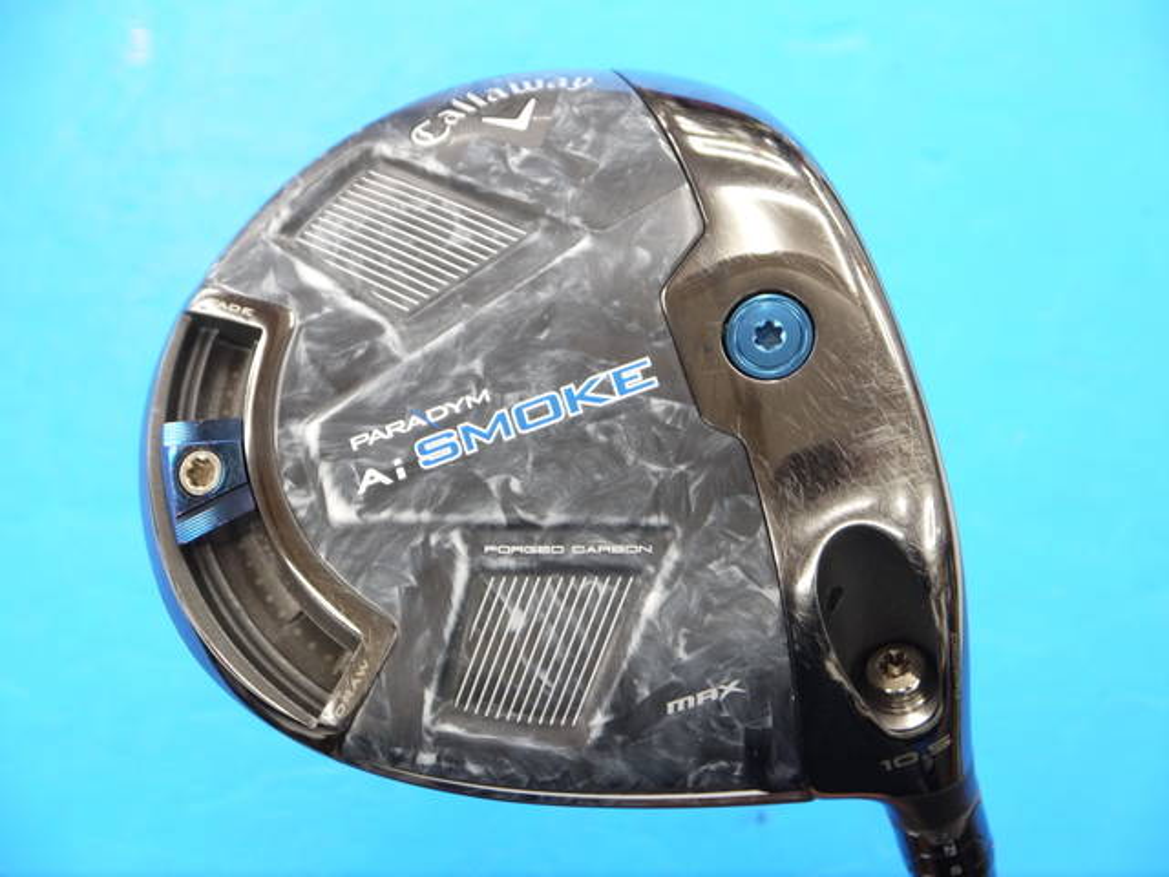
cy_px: 438
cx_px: 584
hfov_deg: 23.3
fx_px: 2837
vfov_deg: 17.6
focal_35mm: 84
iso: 800
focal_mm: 42
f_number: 5.6
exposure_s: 1/50
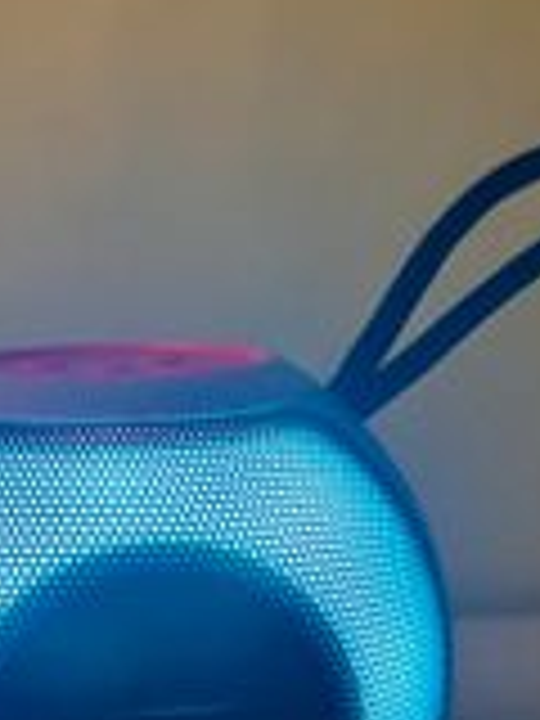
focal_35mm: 65
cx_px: 94
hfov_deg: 22.2
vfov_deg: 29.2
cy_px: 572
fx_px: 1352
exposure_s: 1/33
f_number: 1.5
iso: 400
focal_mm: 5.7
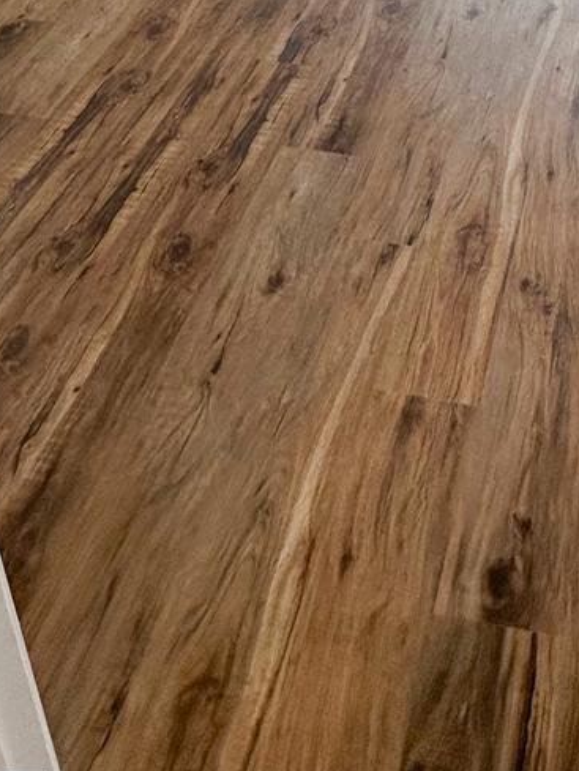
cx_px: 558
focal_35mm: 44
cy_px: -309
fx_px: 981
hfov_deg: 30.9
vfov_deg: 30.3
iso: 50
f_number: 2.2
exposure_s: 1/100
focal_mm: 2.22
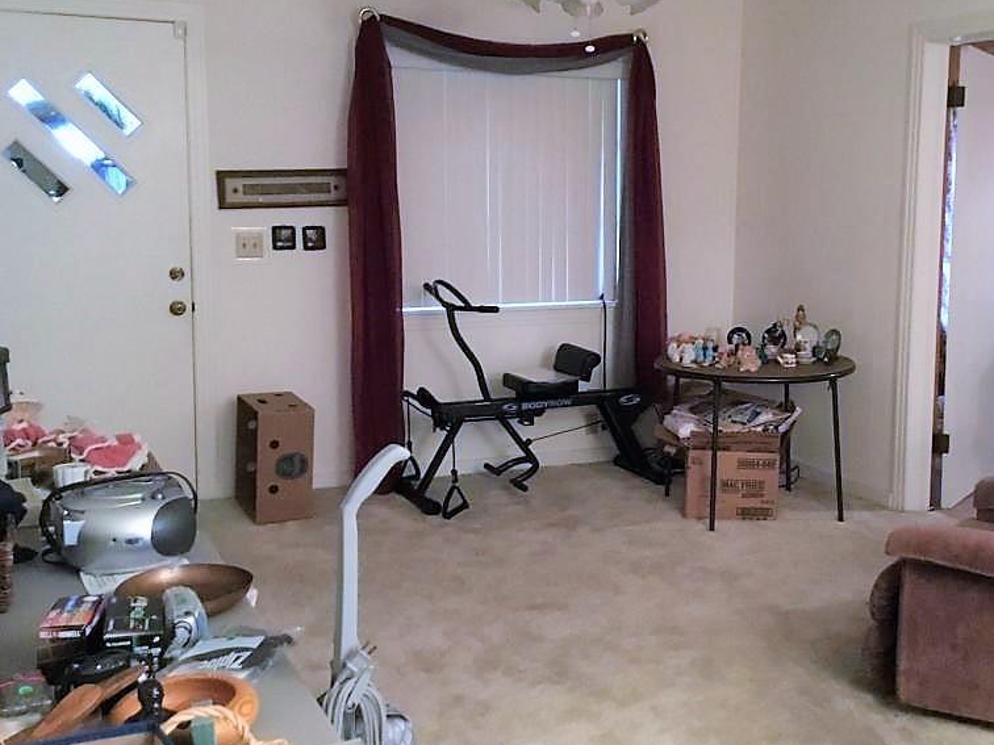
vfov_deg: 34.3
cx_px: 600
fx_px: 1206
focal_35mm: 42
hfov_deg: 44.5
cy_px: 331
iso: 640
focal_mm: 3.3
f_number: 2.4
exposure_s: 1/15
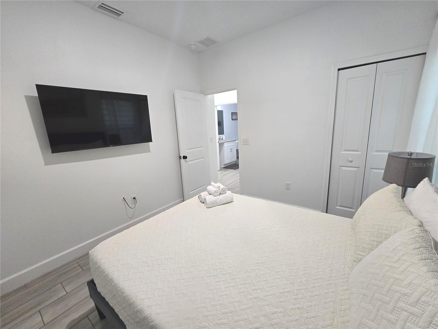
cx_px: 219
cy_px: 164
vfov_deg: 89.9
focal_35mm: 13
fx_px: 164
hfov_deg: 106.2
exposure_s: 1/60
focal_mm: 2.2
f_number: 2.2
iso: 320
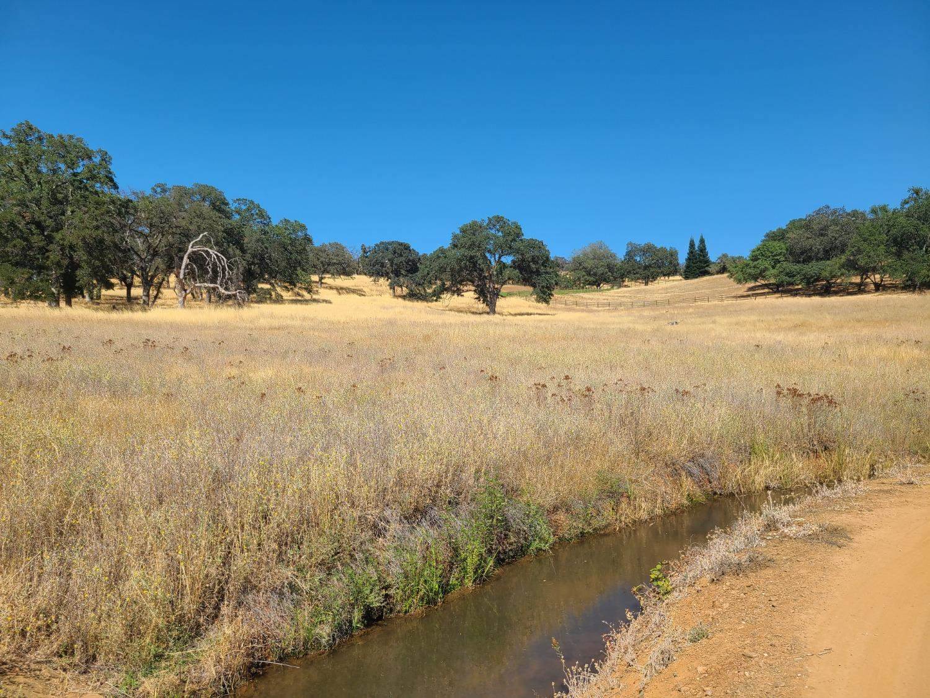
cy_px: 349
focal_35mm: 26
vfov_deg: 53.1
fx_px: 699
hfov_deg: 67.3
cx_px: 465
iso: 40
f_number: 1.8
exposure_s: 1/2186
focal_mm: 5.4
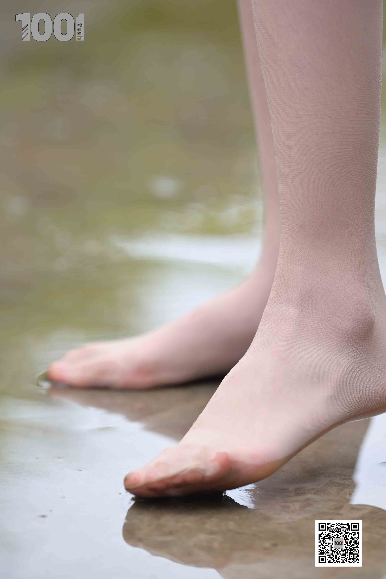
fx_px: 3216
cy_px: 290
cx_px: 193
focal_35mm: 200
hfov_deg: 6.9
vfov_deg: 10.3
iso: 640
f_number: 4
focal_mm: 200
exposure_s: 1/250
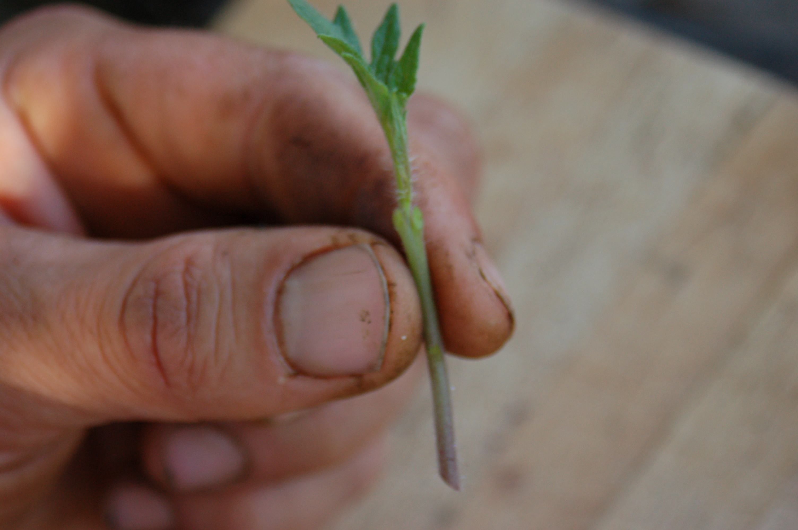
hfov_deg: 17.1
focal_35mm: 120
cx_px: 399
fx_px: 2658
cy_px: 265
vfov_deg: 11.4
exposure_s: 1/125
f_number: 5.6
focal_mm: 80
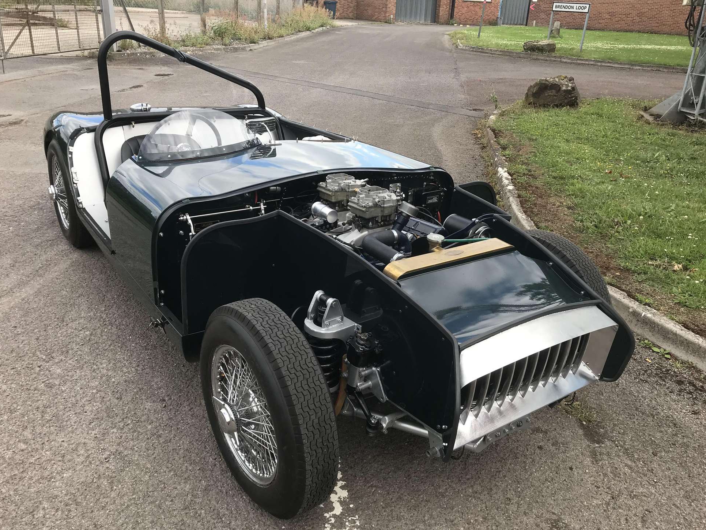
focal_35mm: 29
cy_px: 274
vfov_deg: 48.2
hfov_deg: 61.7
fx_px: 591
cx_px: 346
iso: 20
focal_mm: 3.99
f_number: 1.8
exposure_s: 1/517
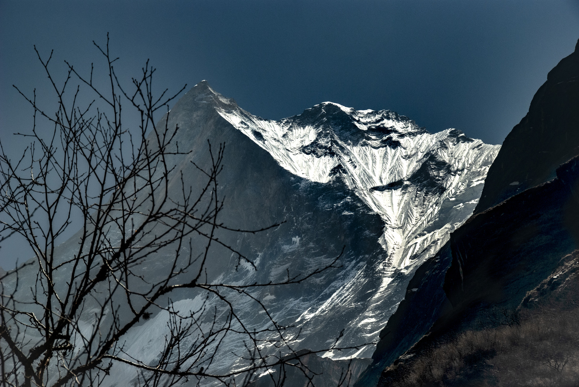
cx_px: 290
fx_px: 2294
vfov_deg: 9.7
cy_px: 194
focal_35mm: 142
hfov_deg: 14.4
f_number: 11
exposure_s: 1/1600
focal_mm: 95
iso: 200
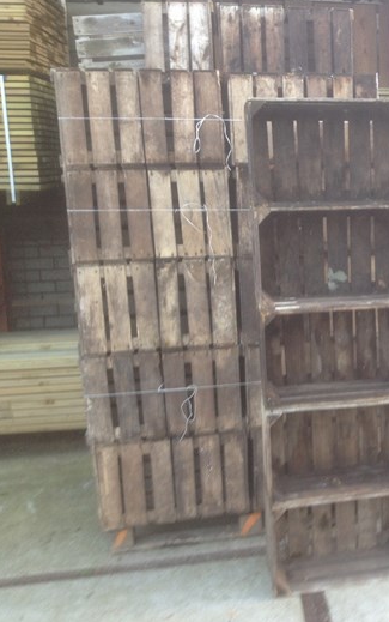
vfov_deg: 40.3
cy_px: 310
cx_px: 412
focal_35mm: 50
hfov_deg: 24.4
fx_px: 847
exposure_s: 1/20
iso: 50
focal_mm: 4.28
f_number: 2.4
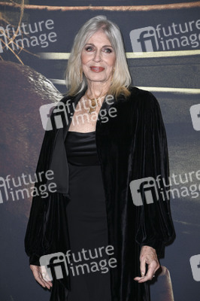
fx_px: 935
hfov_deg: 12.2
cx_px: 100
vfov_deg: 18.3
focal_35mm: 112
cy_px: 150
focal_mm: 112
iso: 640
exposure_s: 1/200
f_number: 5.6
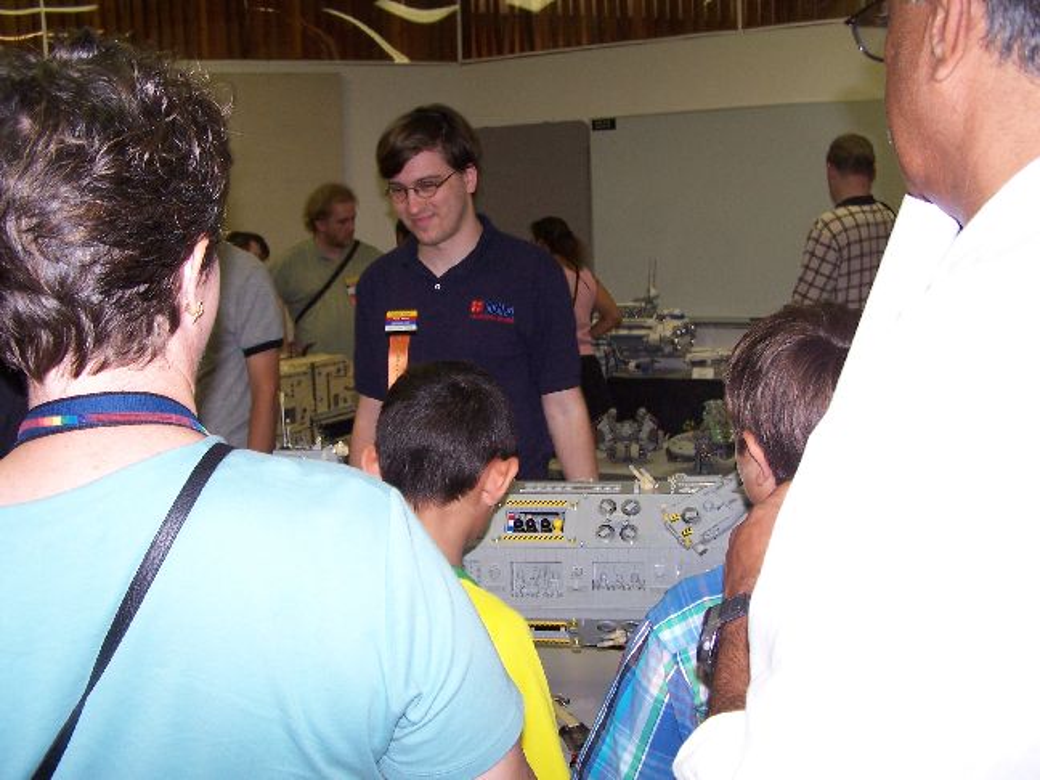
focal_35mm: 38
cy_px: 390
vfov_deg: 37.7
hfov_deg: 49.0
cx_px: 520
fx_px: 1142
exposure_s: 1/60
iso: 140
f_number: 2.8
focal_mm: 6.3
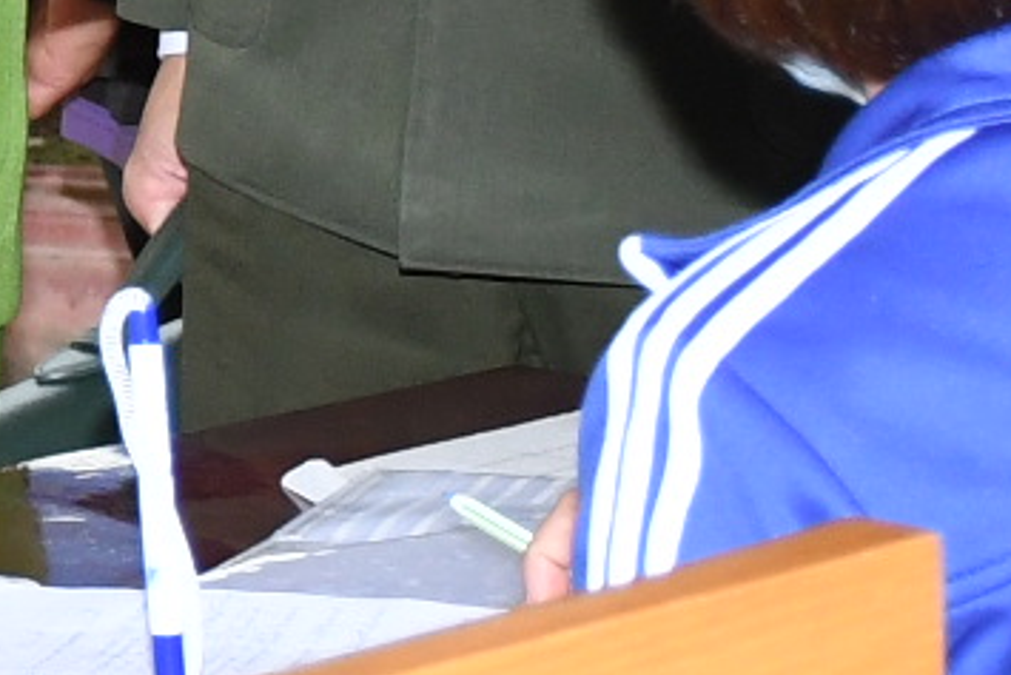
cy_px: -960
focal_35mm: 376
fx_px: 10563
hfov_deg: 5.3
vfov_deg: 3.6
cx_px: -1185
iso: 1000
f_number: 4
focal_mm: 32
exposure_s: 1/200
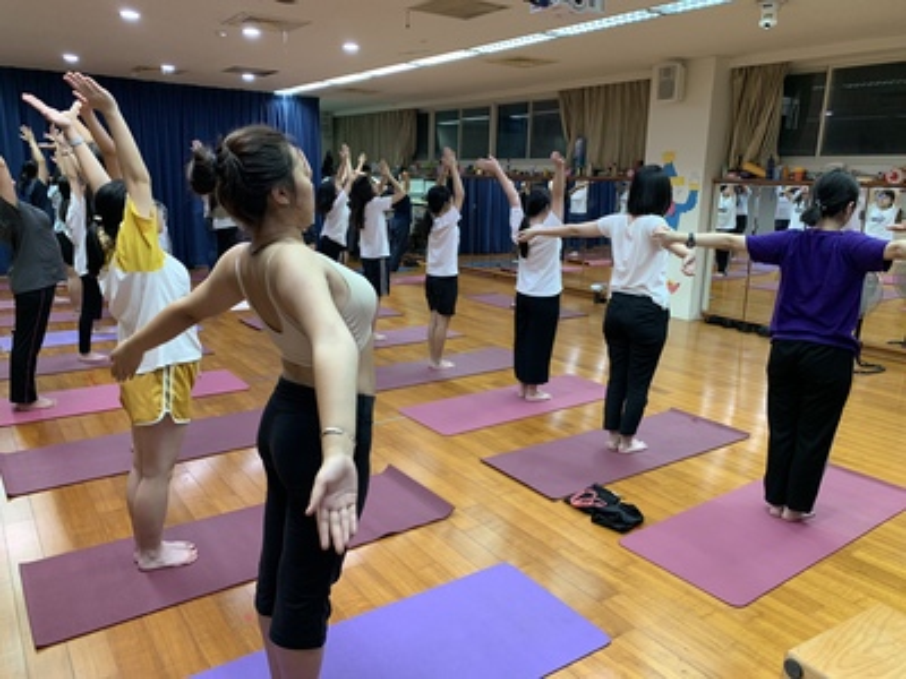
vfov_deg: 53.1
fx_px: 680
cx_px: 453
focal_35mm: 26
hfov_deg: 67.3
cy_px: 340
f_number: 1.8
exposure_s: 1/60
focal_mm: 4.25
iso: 160
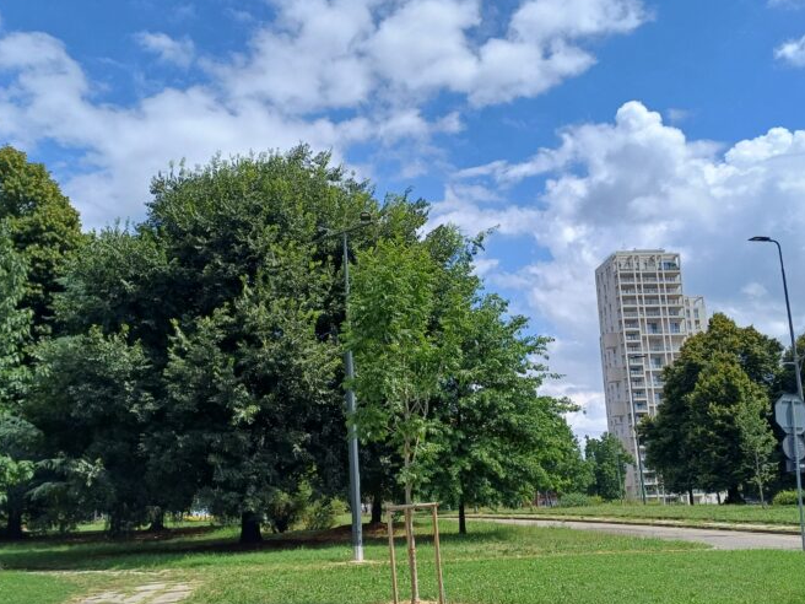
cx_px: 400
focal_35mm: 39
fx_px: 907
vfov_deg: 36.7
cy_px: 354
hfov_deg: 47.9
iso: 50
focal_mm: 4.65
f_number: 1.8
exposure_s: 1/1460
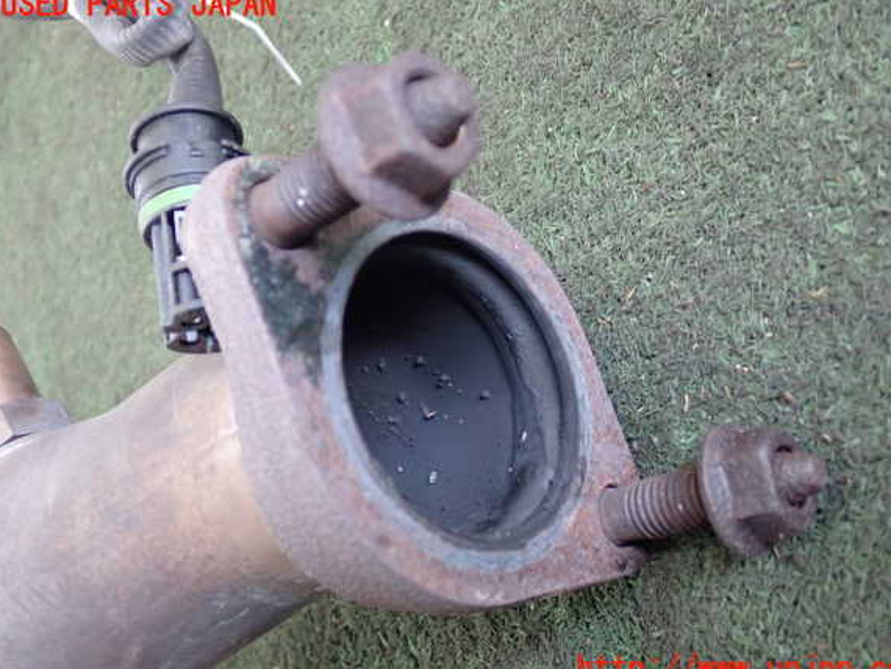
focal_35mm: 40
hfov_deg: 46.8
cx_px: 461
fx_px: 1030
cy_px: 338
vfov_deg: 36.0
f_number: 2.7
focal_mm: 6.83
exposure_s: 1/40
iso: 640
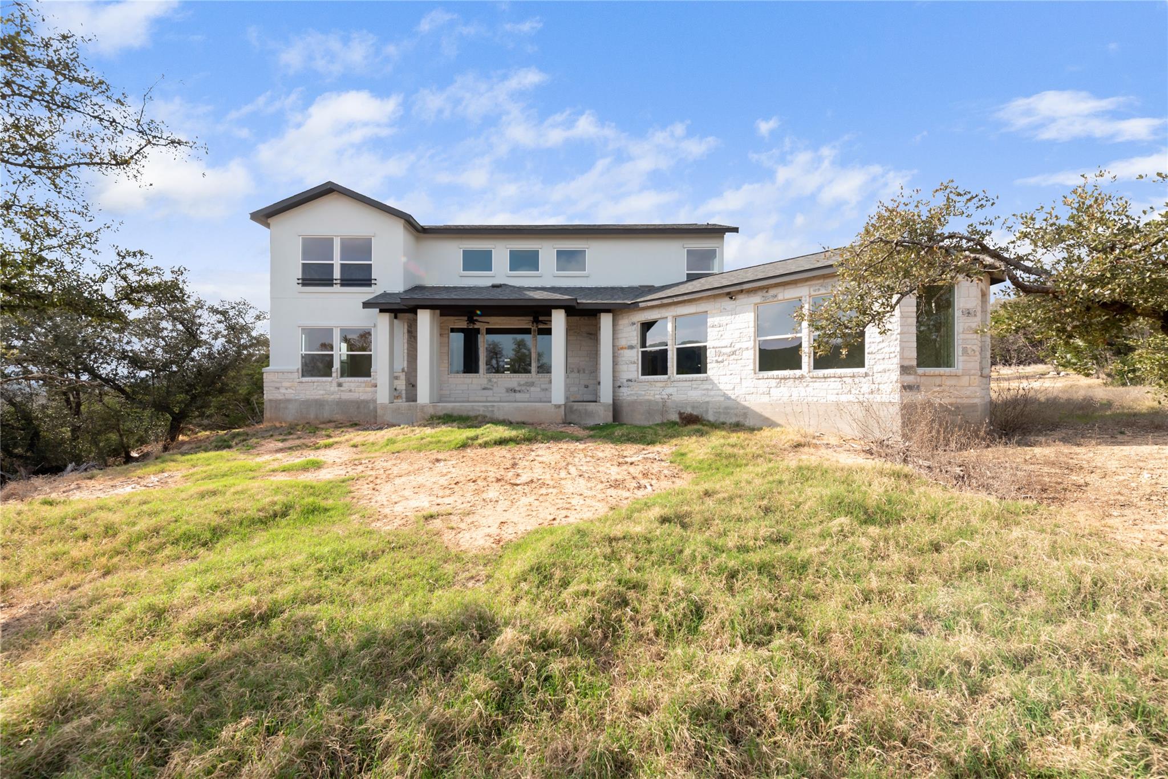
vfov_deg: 81.2
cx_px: 584
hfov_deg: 104.2
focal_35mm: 14
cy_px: 390
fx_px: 454
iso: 400
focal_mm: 14
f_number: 8
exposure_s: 1/250
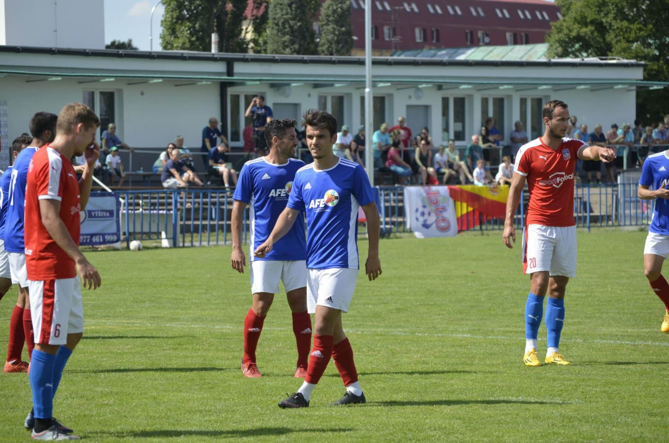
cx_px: 334
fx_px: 3060
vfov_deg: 8.3
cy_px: 222
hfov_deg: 12.5
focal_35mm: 165
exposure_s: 1/1600
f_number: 6.3
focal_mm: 110
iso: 400
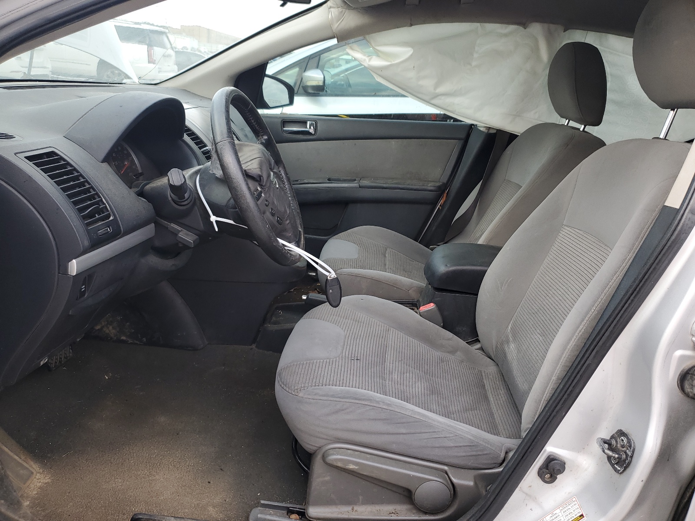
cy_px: 260
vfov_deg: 53.1
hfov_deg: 67.3
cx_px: 348
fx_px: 522
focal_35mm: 26
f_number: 1.5
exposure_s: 1/122
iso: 50
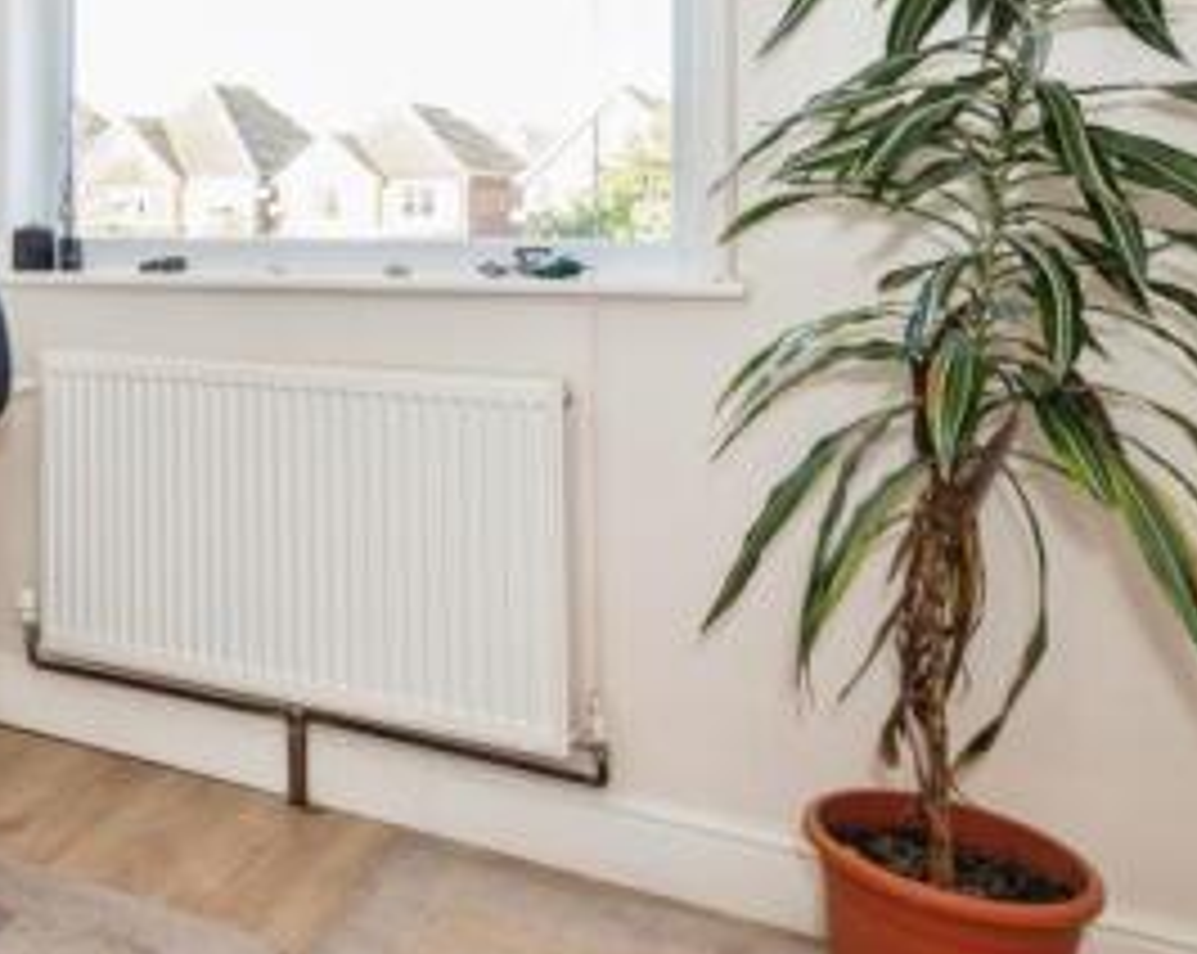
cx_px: 54
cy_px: 223
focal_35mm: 37
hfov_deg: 43.5
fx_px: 1309
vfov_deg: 38.9
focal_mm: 16
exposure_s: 1/20
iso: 200
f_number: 8
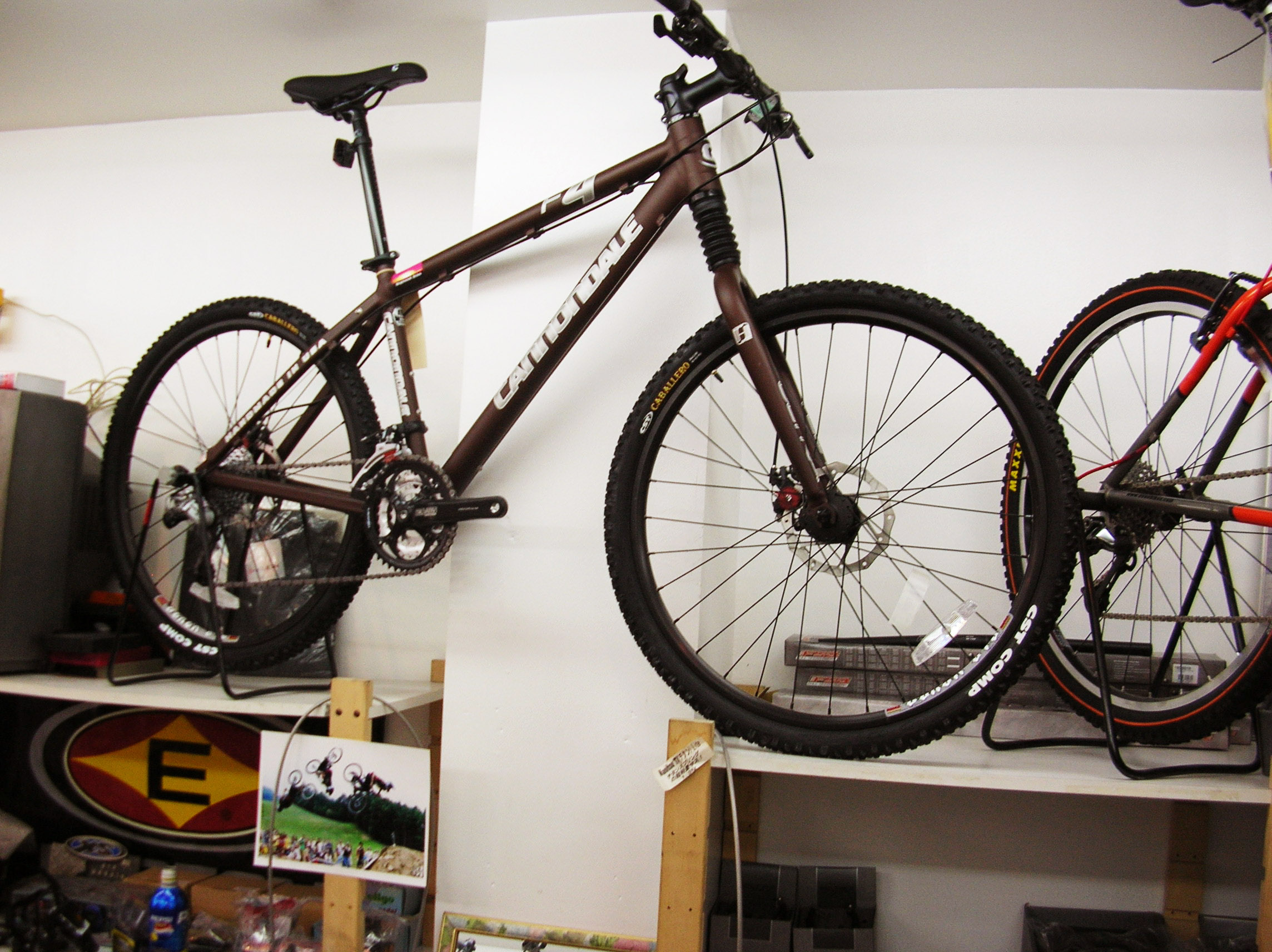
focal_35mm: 35
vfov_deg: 40.6
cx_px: 636
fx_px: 1285
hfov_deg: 52.7
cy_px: 476
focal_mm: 5.8
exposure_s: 1/42.4
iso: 50
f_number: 2.8
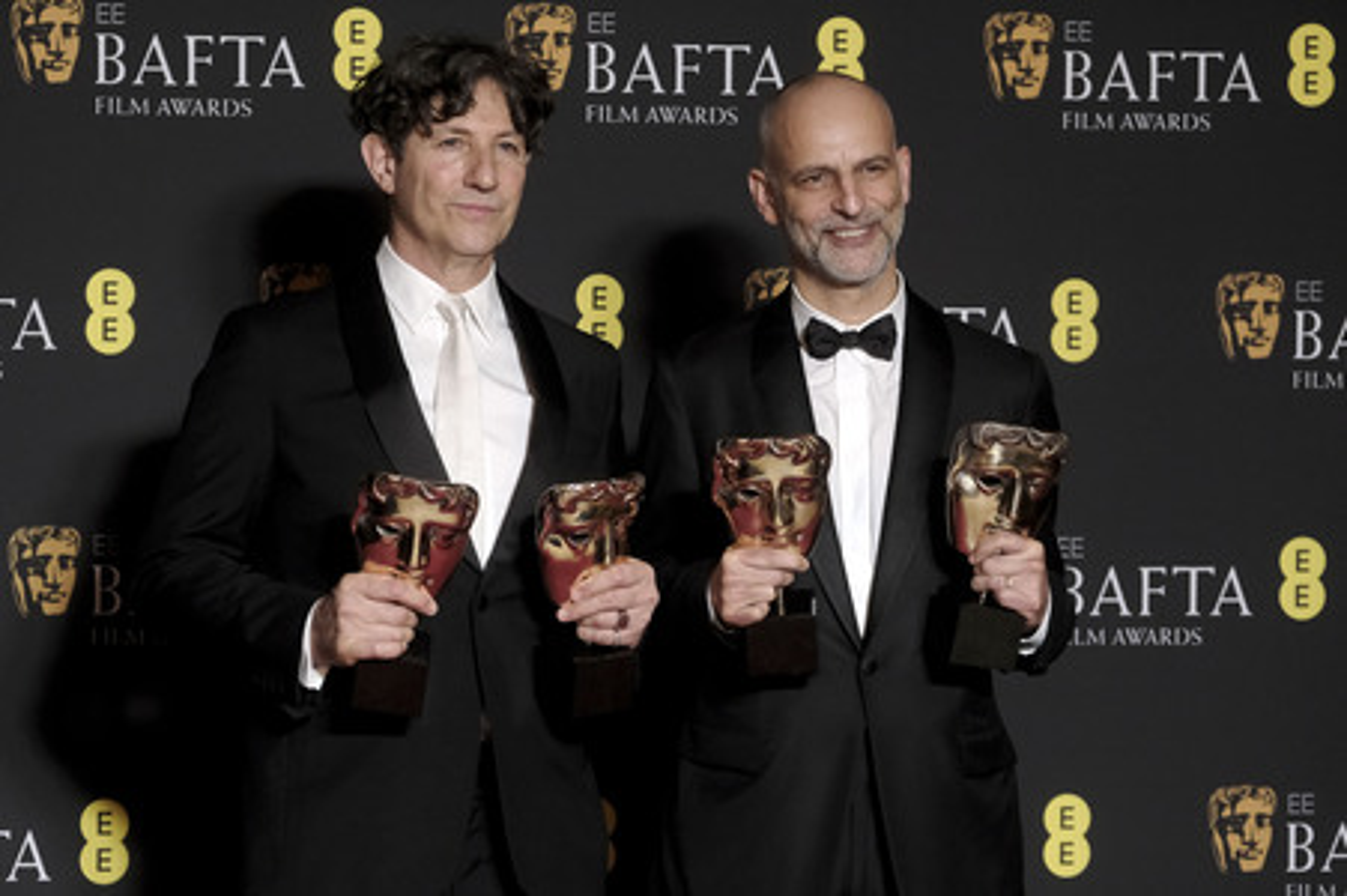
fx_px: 4524
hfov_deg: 16.9
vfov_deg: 11.3
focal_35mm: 121
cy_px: 448
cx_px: 674
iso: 1600
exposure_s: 1/250
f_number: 2.8
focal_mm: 80.4
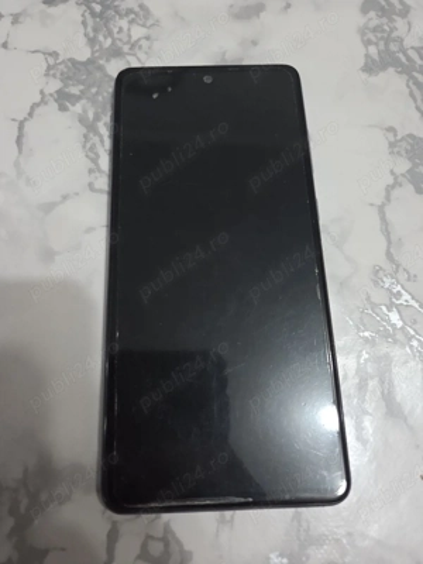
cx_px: 212
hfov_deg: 58.9
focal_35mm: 23
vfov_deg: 73.9
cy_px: 282
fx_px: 375
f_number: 1.8
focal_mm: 5.4
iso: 800
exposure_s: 1/101
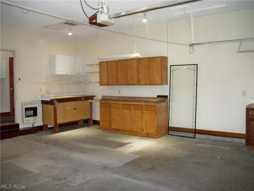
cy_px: 96
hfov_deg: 56.8
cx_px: 127
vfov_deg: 44.2
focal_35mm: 32
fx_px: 235
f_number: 2.9
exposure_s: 1/125
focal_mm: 5.7
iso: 400
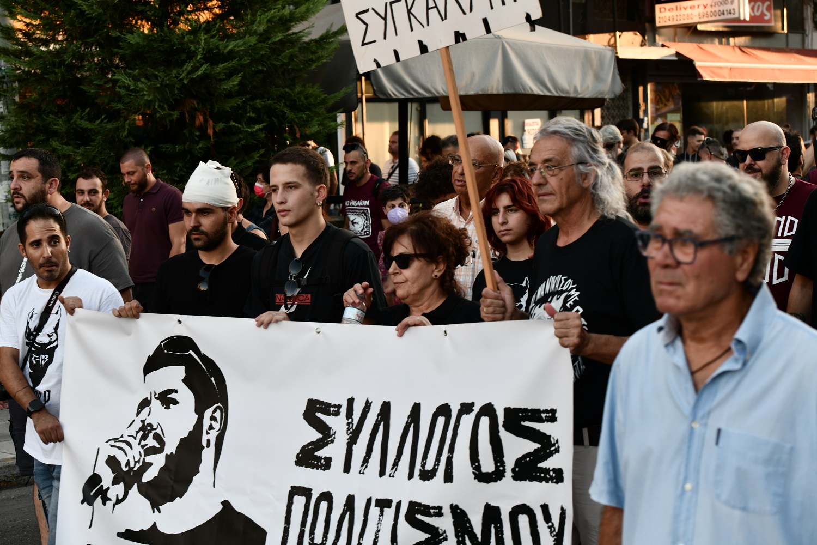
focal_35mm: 70
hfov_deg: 28.8
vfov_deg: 19.5
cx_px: 408
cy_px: 272
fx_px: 1588
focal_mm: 70
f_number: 5.6
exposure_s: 1/125
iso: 400
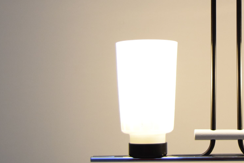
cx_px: 227
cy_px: 41
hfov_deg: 21.1
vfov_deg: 14.5
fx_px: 638
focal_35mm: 94
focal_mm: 31
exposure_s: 1/60
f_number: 4.2
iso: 1600
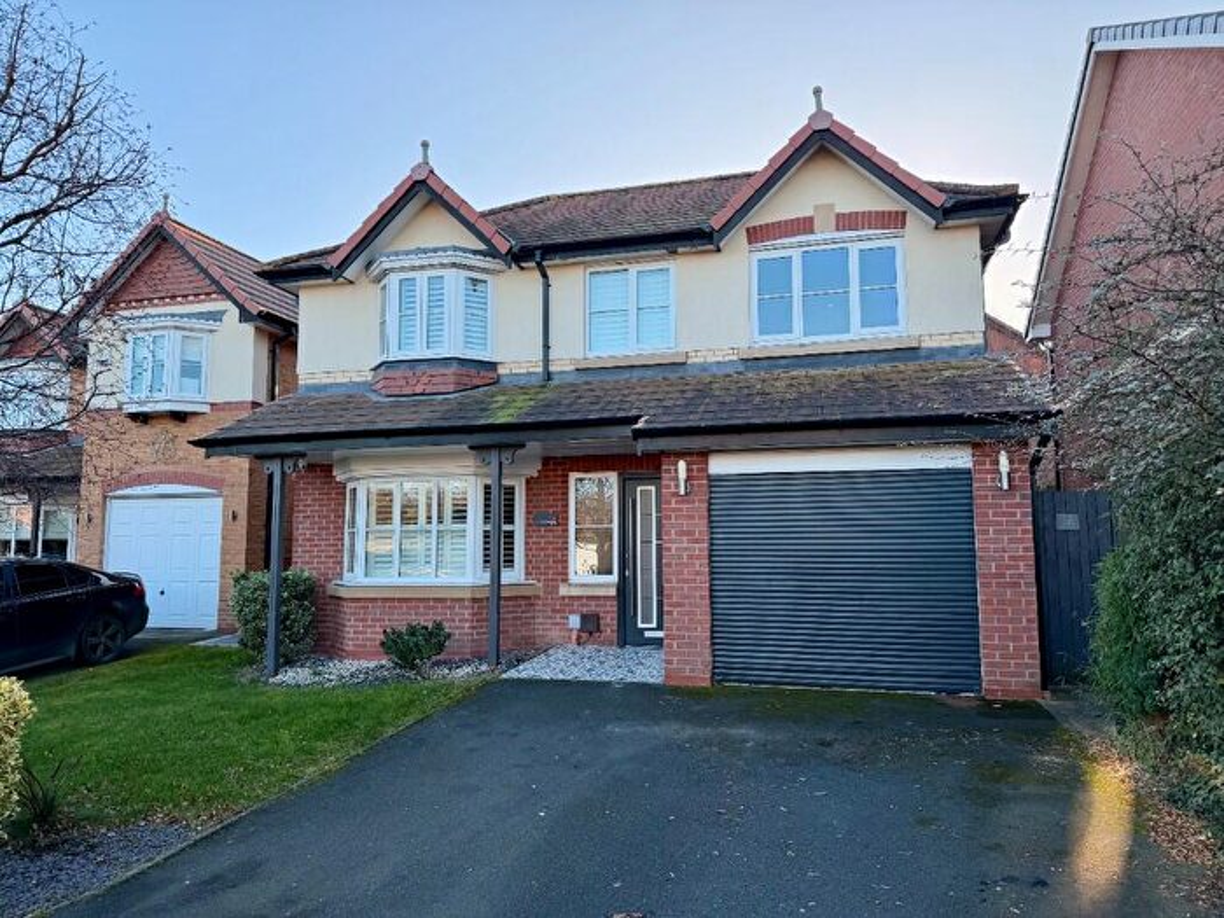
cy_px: 459
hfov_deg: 71.6
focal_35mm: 24
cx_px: 612
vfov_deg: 56.8
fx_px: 849
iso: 100
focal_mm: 6.76
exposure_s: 1/955
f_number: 1.78
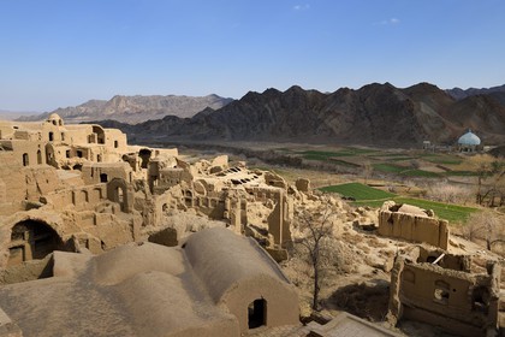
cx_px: 252
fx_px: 421
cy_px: 168
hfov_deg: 61.9
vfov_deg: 43.6
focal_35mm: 30
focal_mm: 30
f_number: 13
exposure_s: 1/250
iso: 200
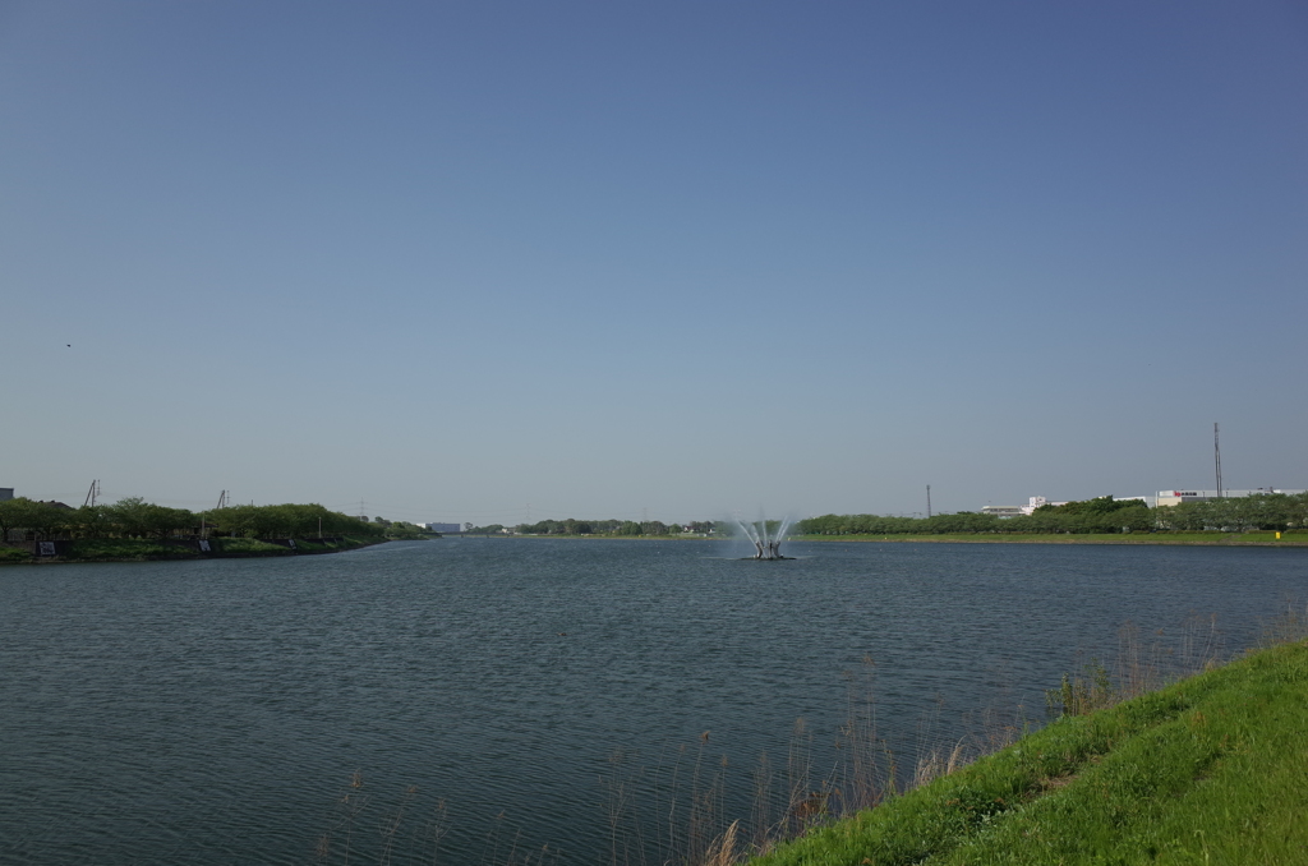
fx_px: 1015
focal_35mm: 28
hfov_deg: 65.6
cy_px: 433
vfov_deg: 46.2
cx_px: 654
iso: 100
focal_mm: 18.3
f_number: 4
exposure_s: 1/2000
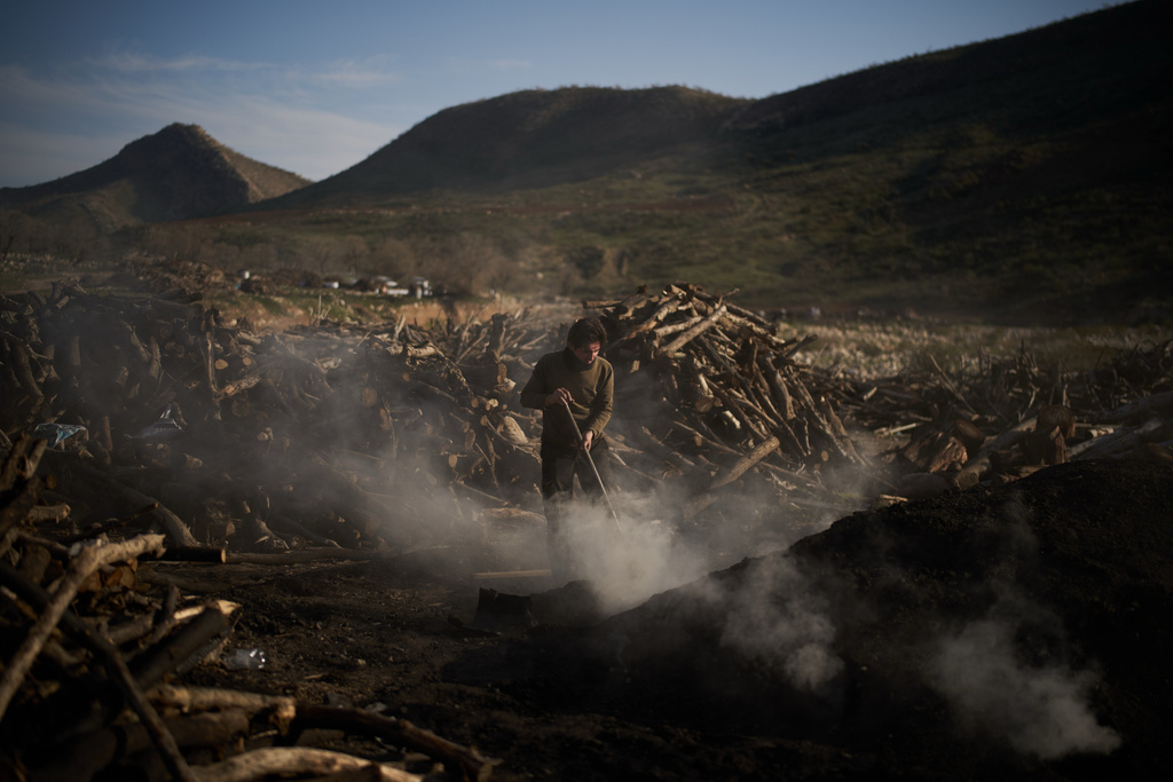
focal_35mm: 50
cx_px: 586
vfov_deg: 27.0
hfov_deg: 39.6
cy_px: 391
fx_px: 1629
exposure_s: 1/6400
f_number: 1.4
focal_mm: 50
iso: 100
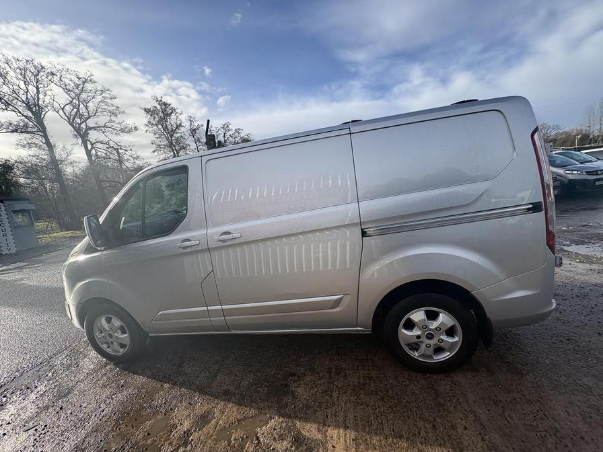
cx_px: 302
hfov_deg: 102.1
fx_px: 244
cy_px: 226
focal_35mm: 14
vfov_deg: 85.7
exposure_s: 1/1256
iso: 50
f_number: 2.2
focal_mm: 2.22
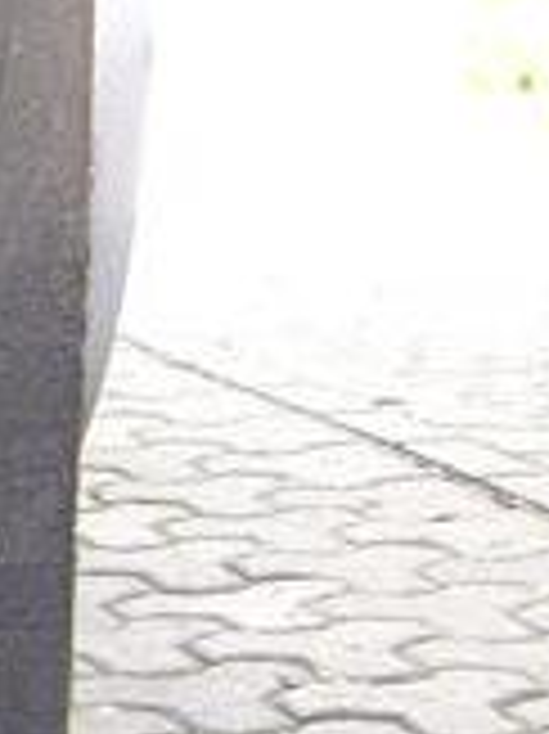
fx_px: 2943
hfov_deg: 10.1
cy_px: 221
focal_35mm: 139
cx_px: -396
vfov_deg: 14.2
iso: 100
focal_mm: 5.95
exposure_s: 1/30
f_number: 2.8
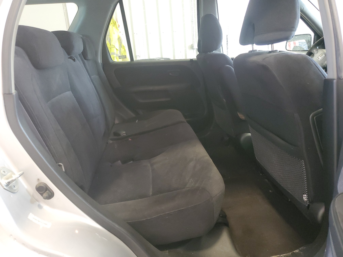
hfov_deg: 67.3
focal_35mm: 26
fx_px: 258
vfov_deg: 53.1
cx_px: 172
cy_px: 128
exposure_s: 1/40
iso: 314
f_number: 1.5
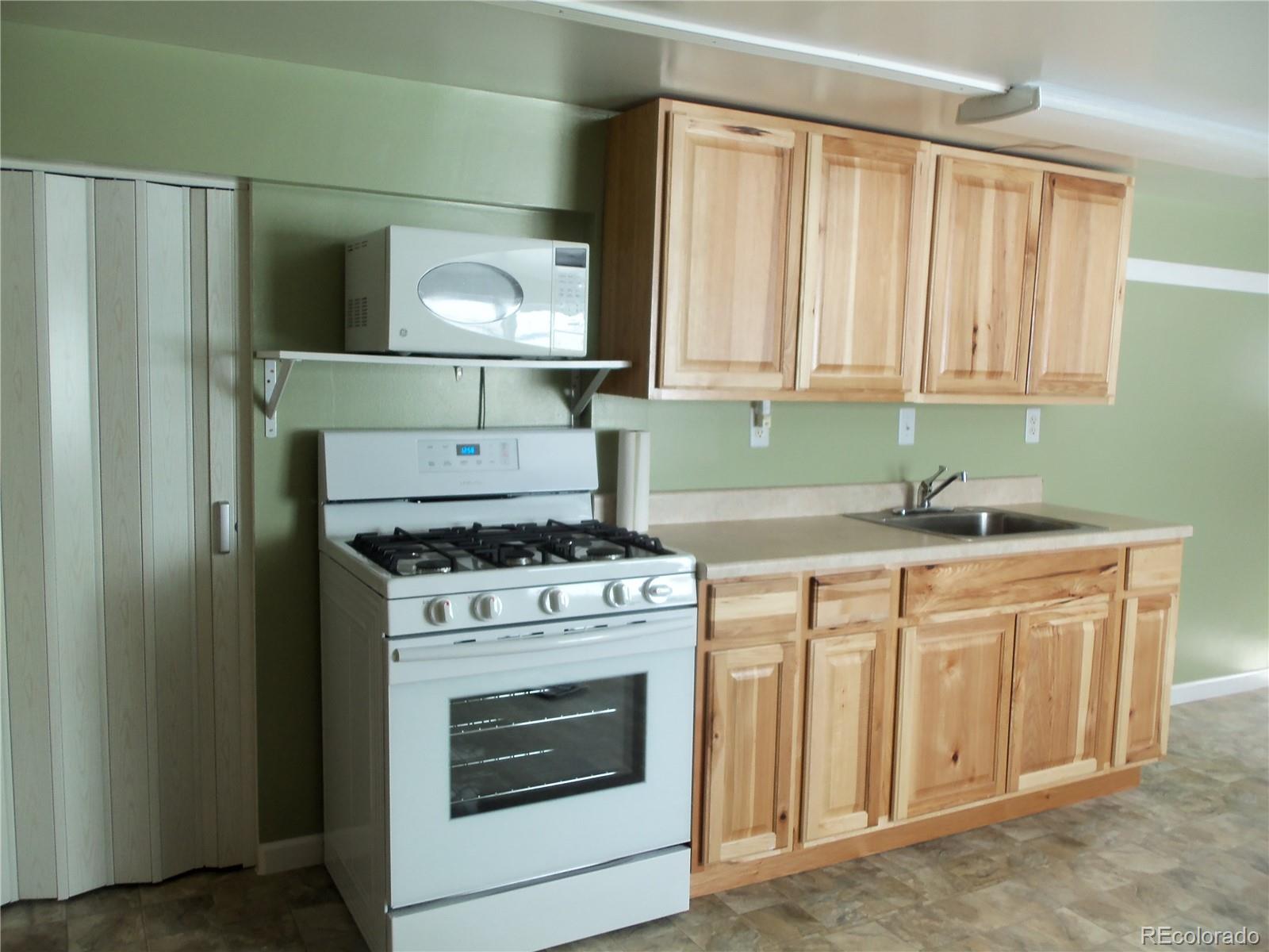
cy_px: 476
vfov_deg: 48.2
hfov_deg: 61.7
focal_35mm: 29
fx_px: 1063
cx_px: 634
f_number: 3.4
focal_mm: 5.2
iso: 80
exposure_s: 1/30
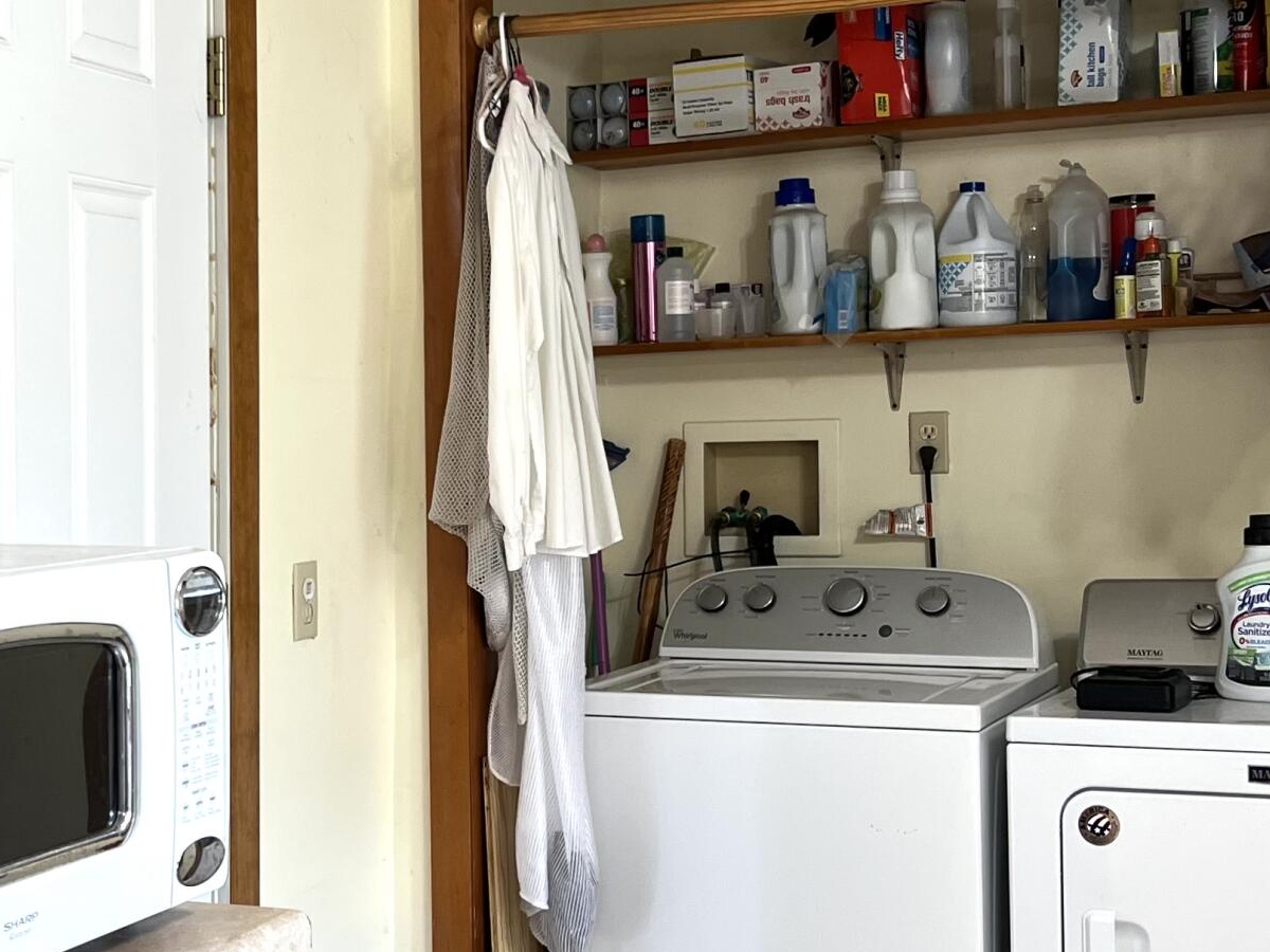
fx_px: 2385
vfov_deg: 22.6
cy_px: 496
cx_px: 386
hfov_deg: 29.5
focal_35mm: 65
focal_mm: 5.7
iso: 80
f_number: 1.5
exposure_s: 1/60
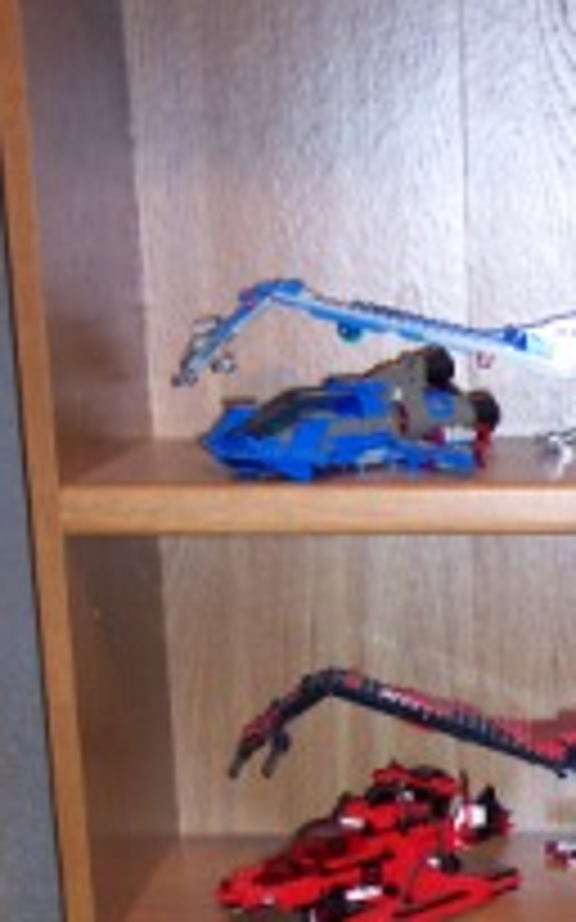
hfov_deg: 14.3
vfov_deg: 22.5
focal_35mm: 88
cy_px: 967
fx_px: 2212
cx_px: 740
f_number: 2.8
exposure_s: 1/30
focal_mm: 8
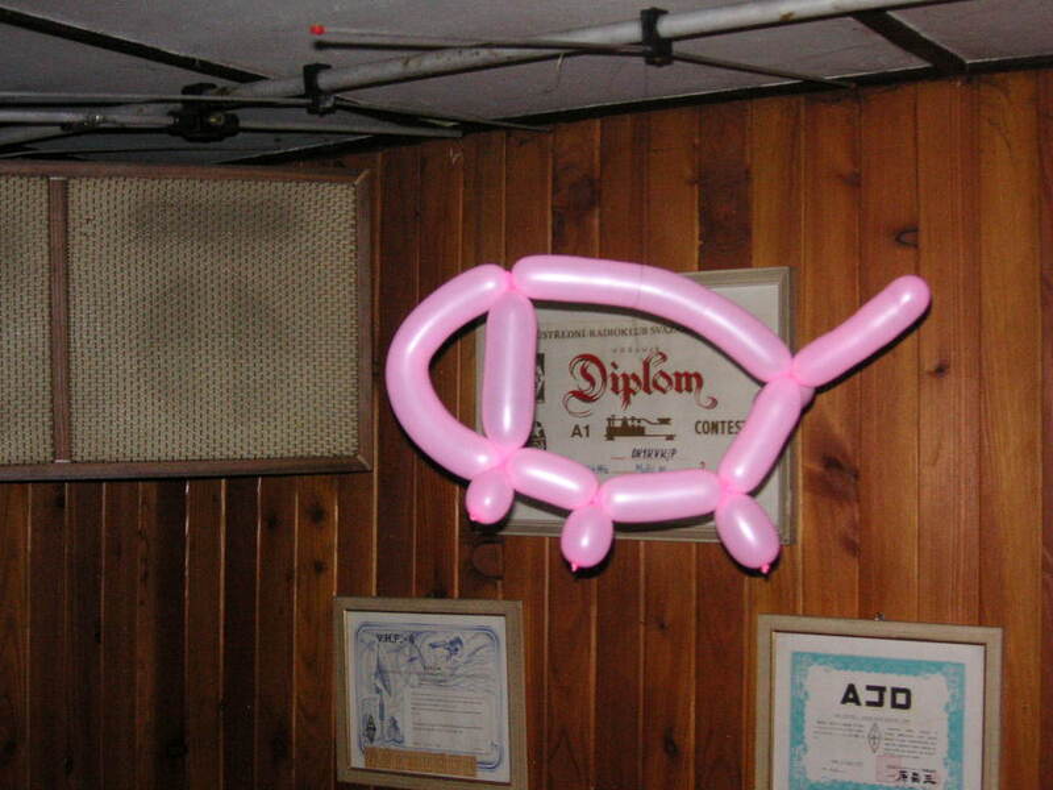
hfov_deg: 38.2
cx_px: 526
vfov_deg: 29.1
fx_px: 1521
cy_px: 395
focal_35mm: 50
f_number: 3.4
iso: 160
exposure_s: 1/45
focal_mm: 8.4
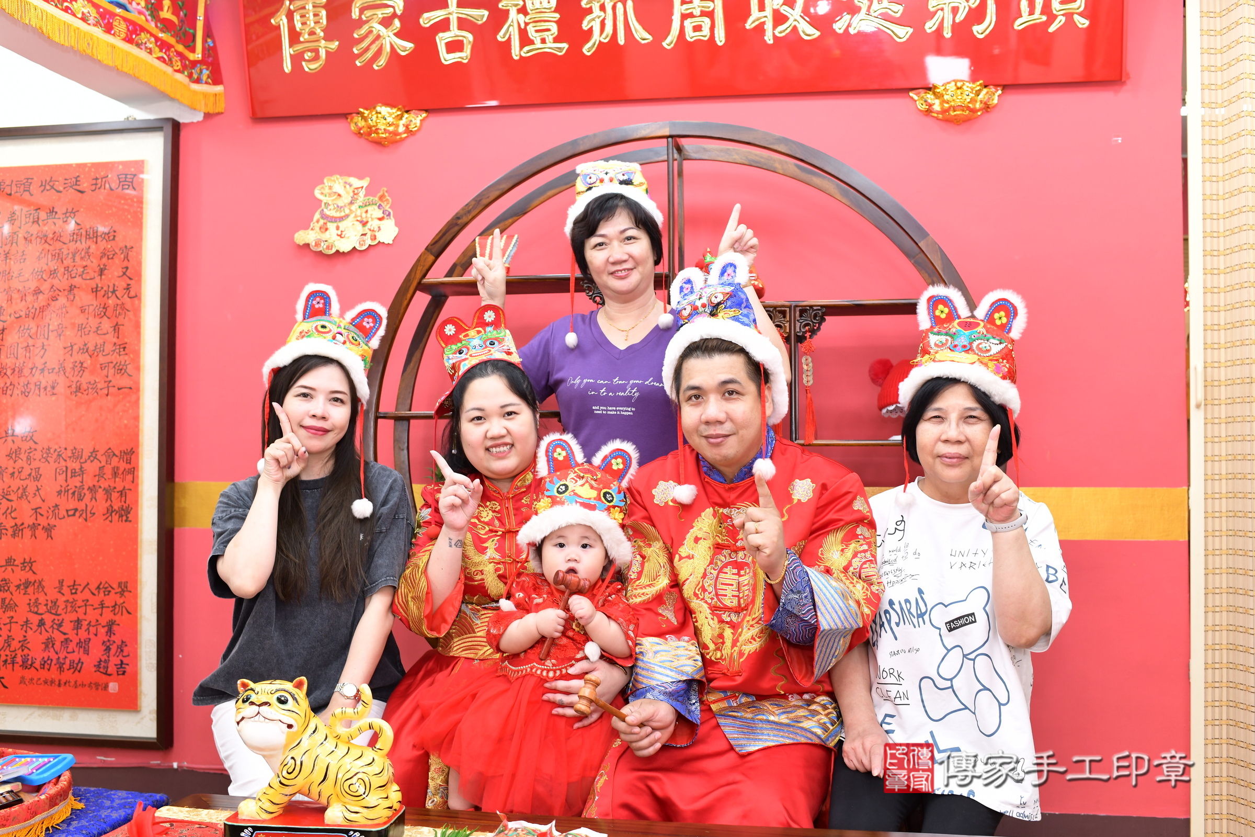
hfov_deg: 54.4
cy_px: 418
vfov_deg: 37.9
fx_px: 1220
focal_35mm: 35
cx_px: 628
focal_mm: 35
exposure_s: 1/200
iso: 800
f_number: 4.5
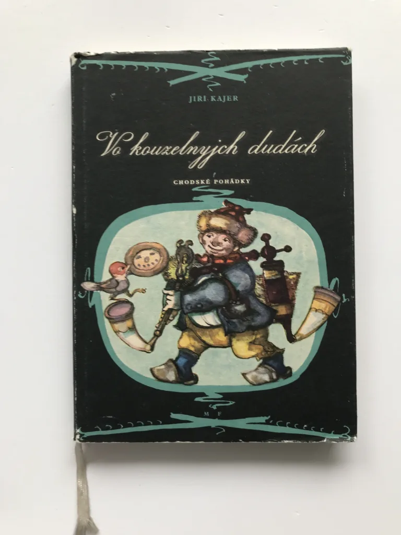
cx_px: 200
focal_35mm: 28
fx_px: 432
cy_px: 268
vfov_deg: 63.4
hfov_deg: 49.7
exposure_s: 1/50
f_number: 1.8
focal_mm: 3.99
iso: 25
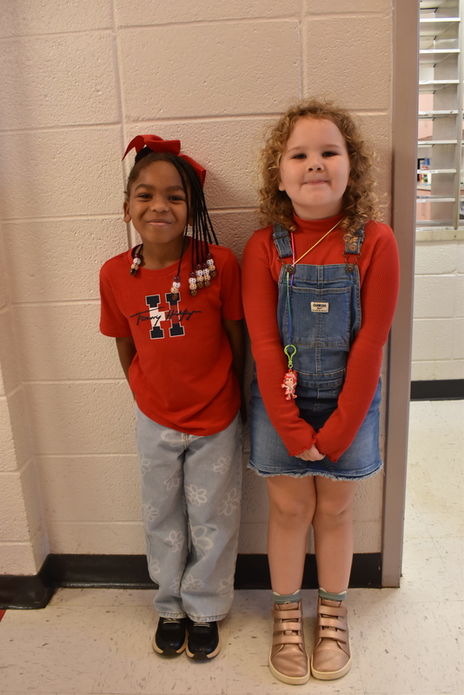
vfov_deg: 59.5
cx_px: 232
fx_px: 608
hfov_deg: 41.7
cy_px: 348
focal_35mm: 32
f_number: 7.1
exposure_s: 1/30
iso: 800
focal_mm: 21
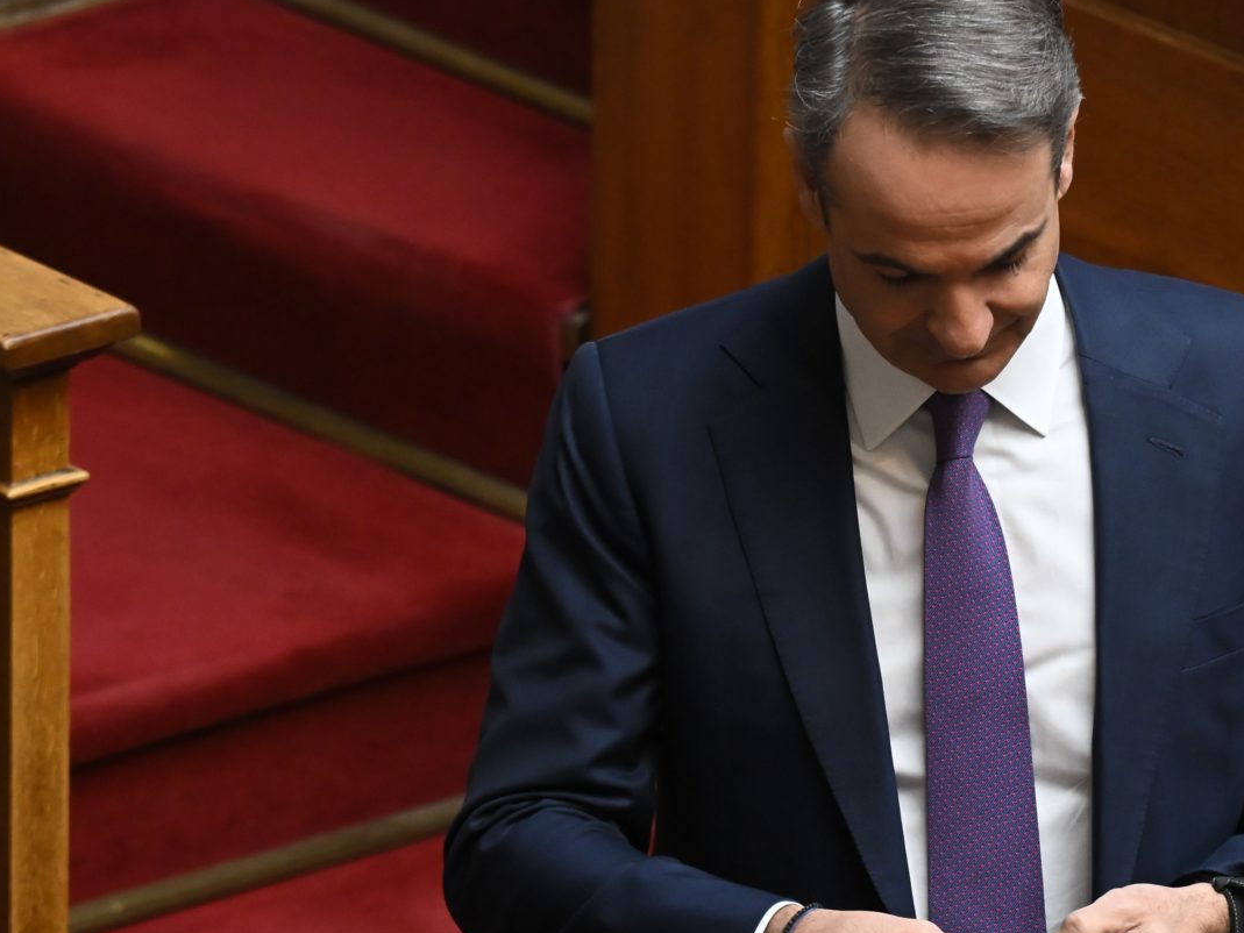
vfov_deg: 2.6
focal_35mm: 571
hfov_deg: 3.5
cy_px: 585
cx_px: 1115
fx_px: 20522
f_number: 6
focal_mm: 310
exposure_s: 1/250
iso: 4000
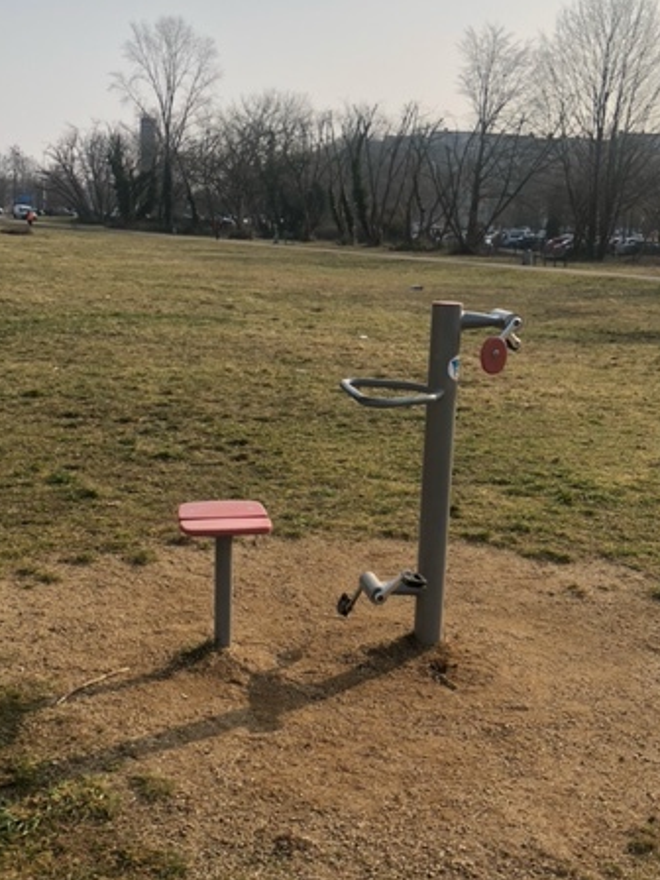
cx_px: 336
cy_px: 448
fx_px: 1017
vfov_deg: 46.8
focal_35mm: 40
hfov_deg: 36.0
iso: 20
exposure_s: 1/2183
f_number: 1.8
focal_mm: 3.99
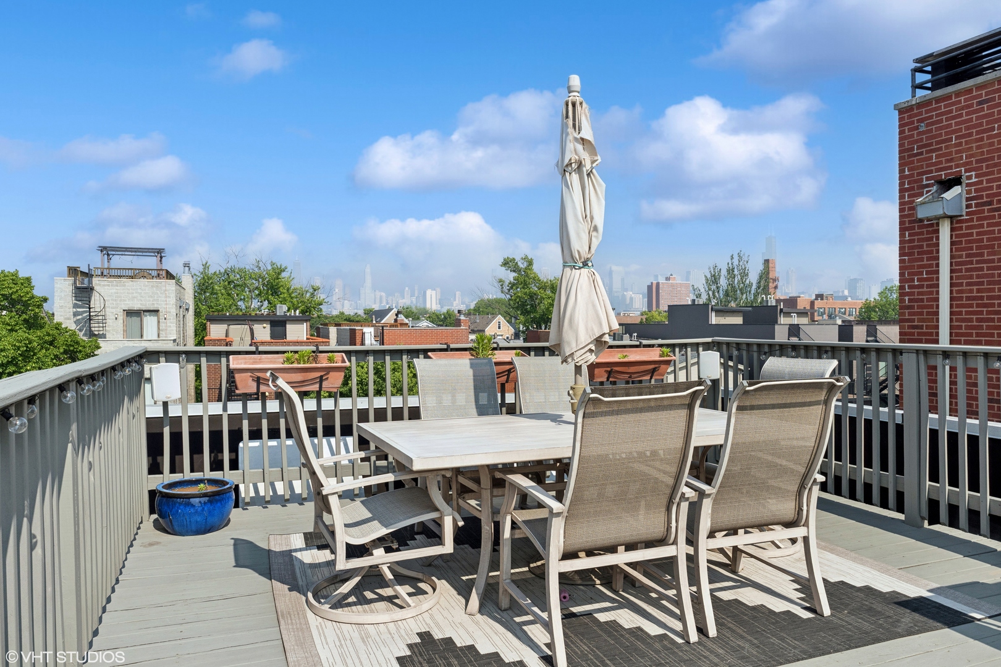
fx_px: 667
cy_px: 334
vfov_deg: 53.1
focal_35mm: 24
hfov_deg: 73.7
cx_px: 500
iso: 320
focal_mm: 16
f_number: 8
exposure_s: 1/1000
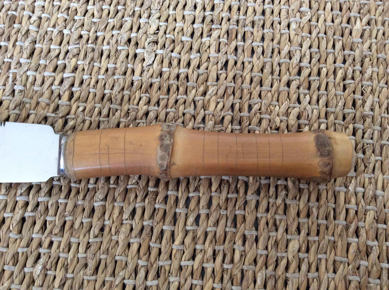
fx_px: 359
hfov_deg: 56.9
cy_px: 145
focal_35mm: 32
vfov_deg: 44.1
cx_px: 194
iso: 200
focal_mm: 3.3
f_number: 2.4
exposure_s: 1/25
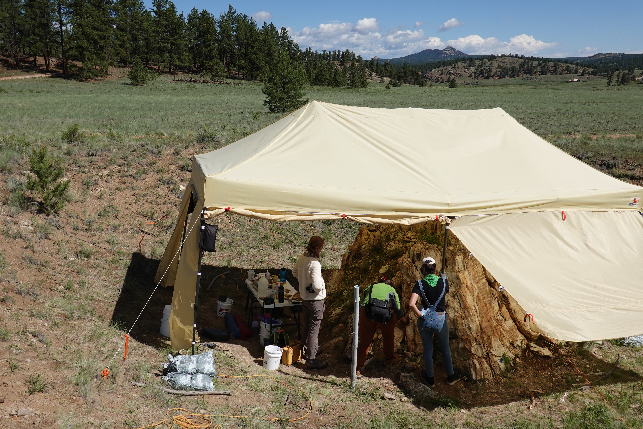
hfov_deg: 58.7
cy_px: 214
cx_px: 322
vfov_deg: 41.1
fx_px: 572
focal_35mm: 32
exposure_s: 1/800
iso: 125
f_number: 5.6
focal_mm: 11.76
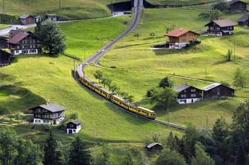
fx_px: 2073
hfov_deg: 6.9
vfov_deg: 4.6
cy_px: 82
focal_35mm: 300
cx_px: 124
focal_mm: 200
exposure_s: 1/200
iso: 100
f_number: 5
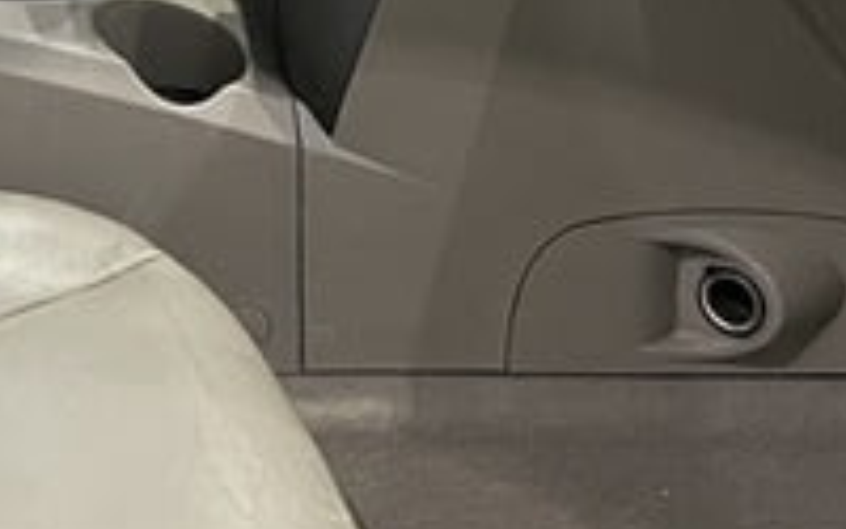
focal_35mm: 124
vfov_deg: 10.5
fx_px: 2859
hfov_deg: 15.8
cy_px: -15
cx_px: -338
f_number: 1.6
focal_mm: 4.2
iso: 500
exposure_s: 1/33
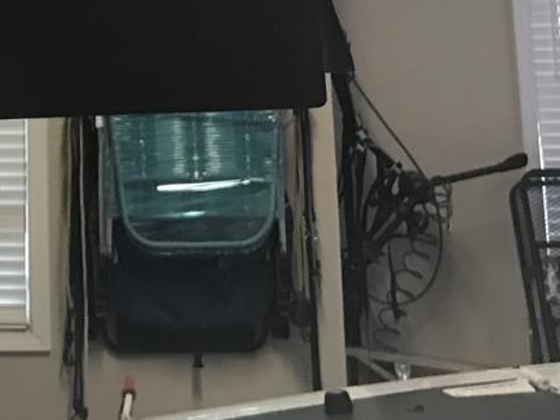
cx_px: 43
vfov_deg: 14.1
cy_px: -244
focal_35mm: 97
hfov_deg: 19.8
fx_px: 1570
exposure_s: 1/15
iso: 50
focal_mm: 3.99
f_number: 1.8
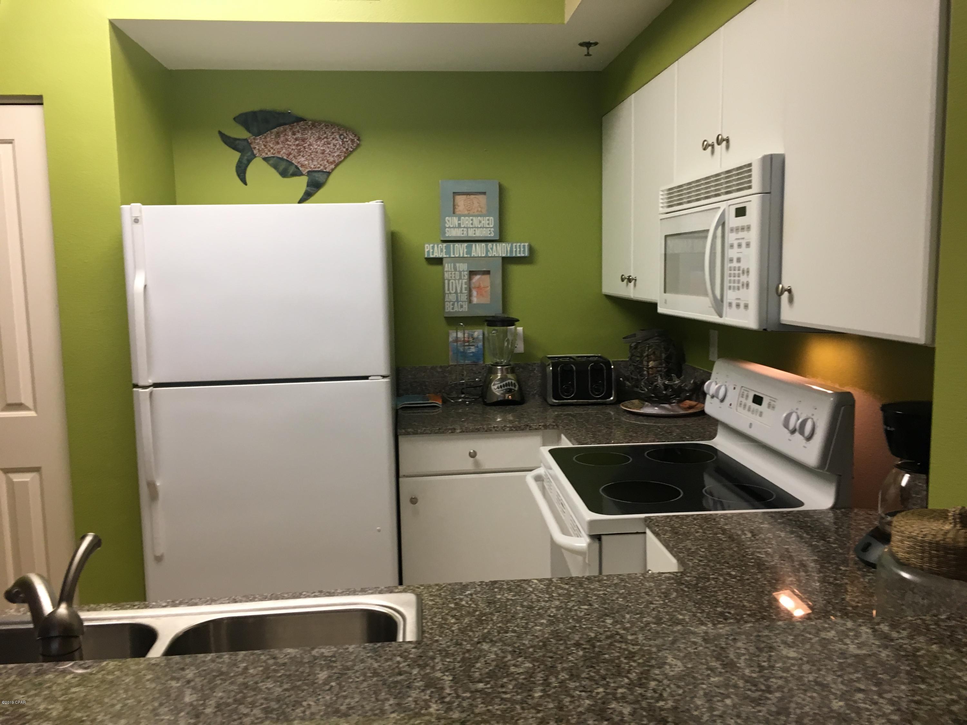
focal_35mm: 29
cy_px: 362
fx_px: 810
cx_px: 484
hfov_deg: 61.7
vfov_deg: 48.2
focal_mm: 4.15
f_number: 2.2
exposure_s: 1/30
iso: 80
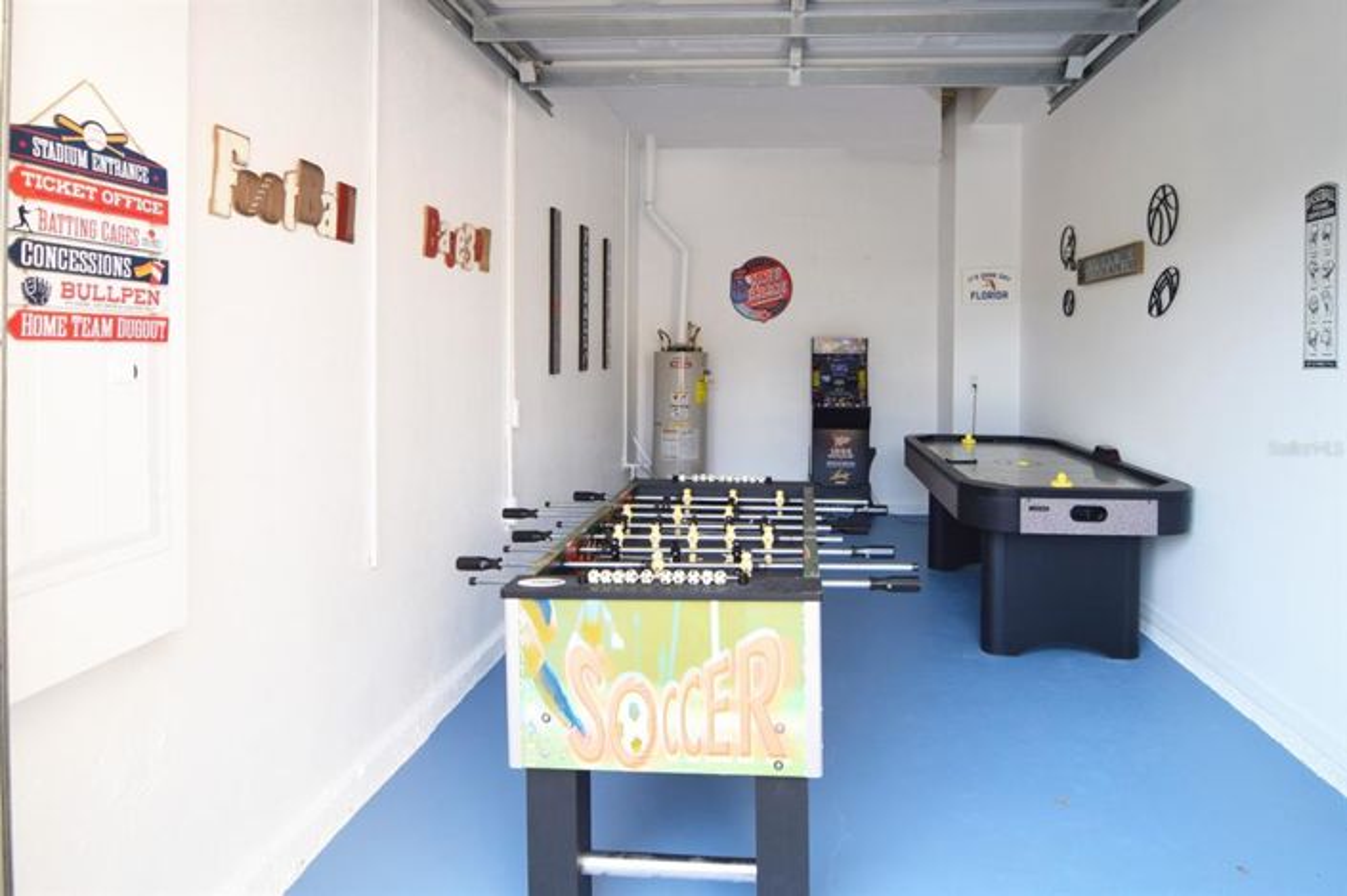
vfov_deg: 72.0
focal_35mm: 16
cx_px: 674
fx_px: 617
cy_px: 448
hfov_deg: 95.0
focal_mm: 11
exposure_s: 1/125
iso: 400
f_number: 5.6
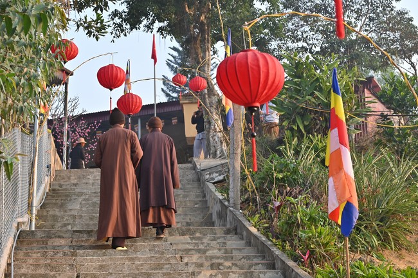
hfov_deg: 30.5
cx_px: 209
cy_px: 139
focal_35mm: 66
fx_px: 766
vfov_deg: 20.6
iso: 250
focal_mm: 66
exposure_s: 1/250
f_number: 5.6
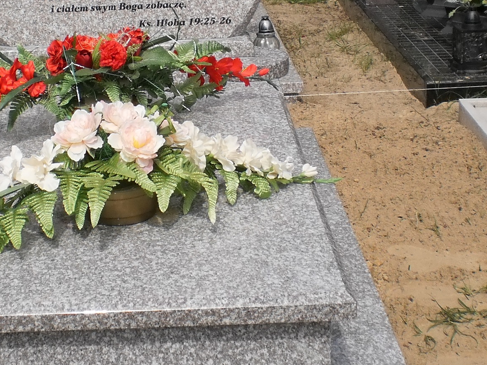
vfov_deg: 17.0
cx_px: 149
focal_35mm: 86
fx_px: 1210
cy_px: 63
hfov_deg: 22.6
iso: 100
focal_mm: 6.3
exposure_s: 1/1250
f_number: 4.6
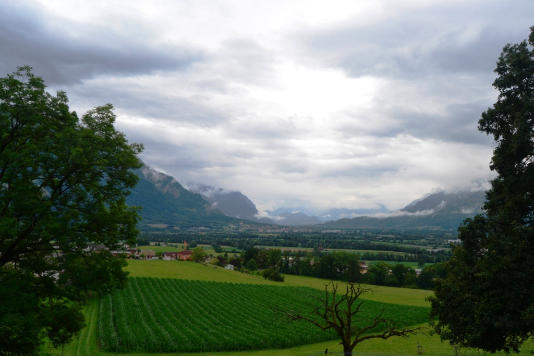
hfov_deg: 67.4
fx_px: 401
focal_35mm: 27
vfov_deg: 47.9
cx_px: 267
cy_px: 178
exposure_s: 1/200
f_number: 10
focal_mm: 18
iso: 400
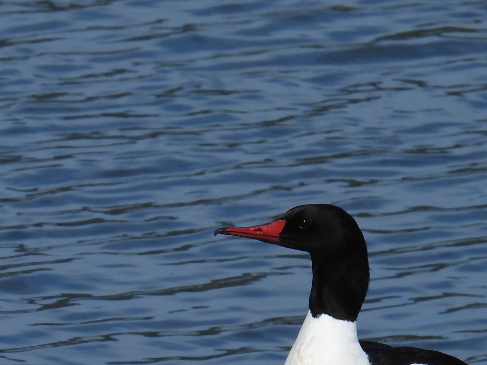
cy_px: 290
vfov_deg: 0.6
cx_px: 154
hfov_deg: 0.8
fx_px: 36351
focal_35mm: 2584
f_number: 5.6
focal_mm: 178
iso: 100
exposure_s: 1/1000
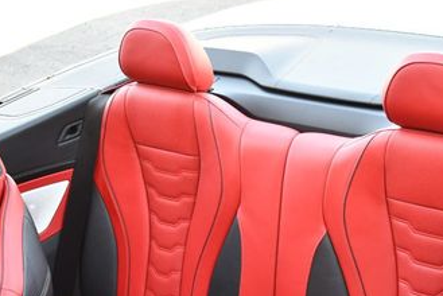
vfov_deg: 19.1
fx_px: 862
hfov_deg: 28.7
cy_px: 276
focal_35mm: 70
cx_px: 289
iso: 560
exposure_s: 1/250
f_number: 3.5
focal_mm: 18
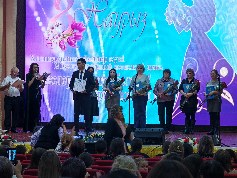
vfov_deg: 13.7
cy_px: 89
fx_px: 739
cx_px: 118
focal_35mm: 108
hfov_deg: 18.2
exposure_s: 1/50
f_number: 2.4
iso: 160
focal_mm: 8.67
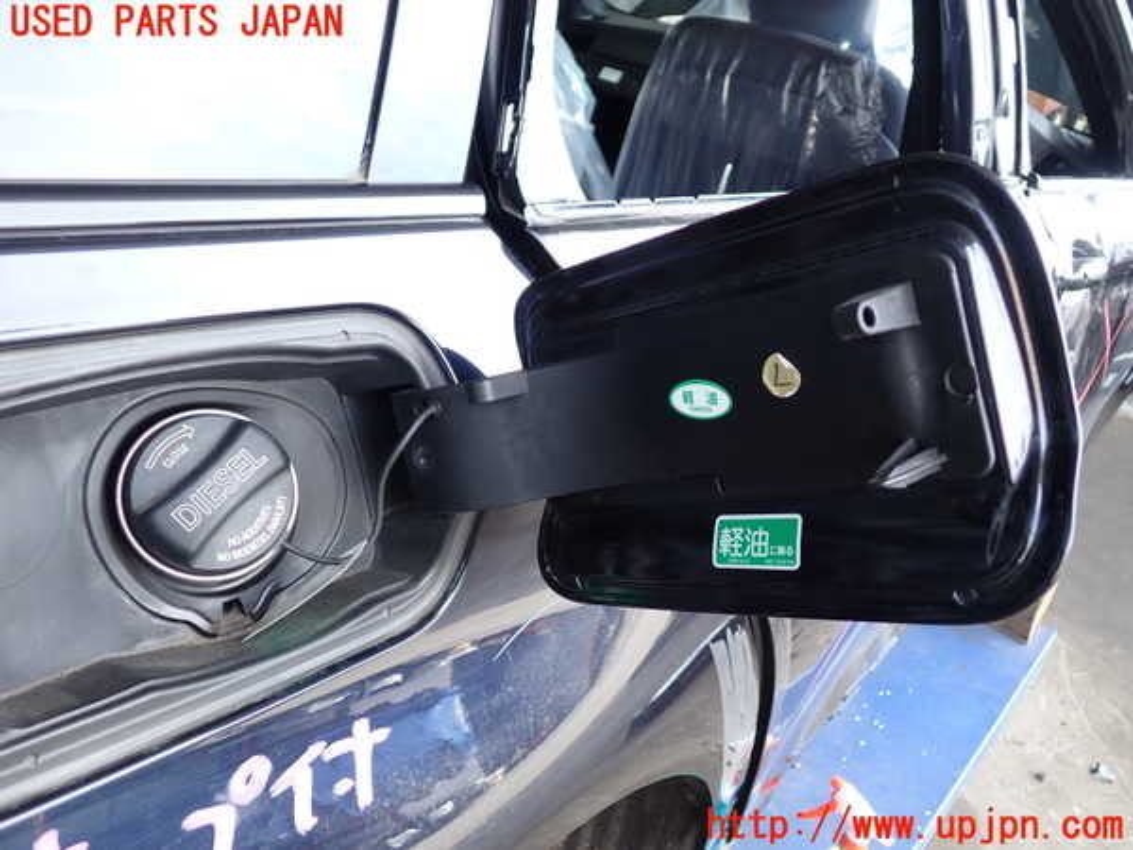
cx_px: 566
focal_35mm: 30
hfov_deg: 60.0
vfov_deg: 46.8
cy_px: 425
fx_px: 982
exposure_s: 1/60
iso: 125
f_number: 2.3
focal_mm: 5.4
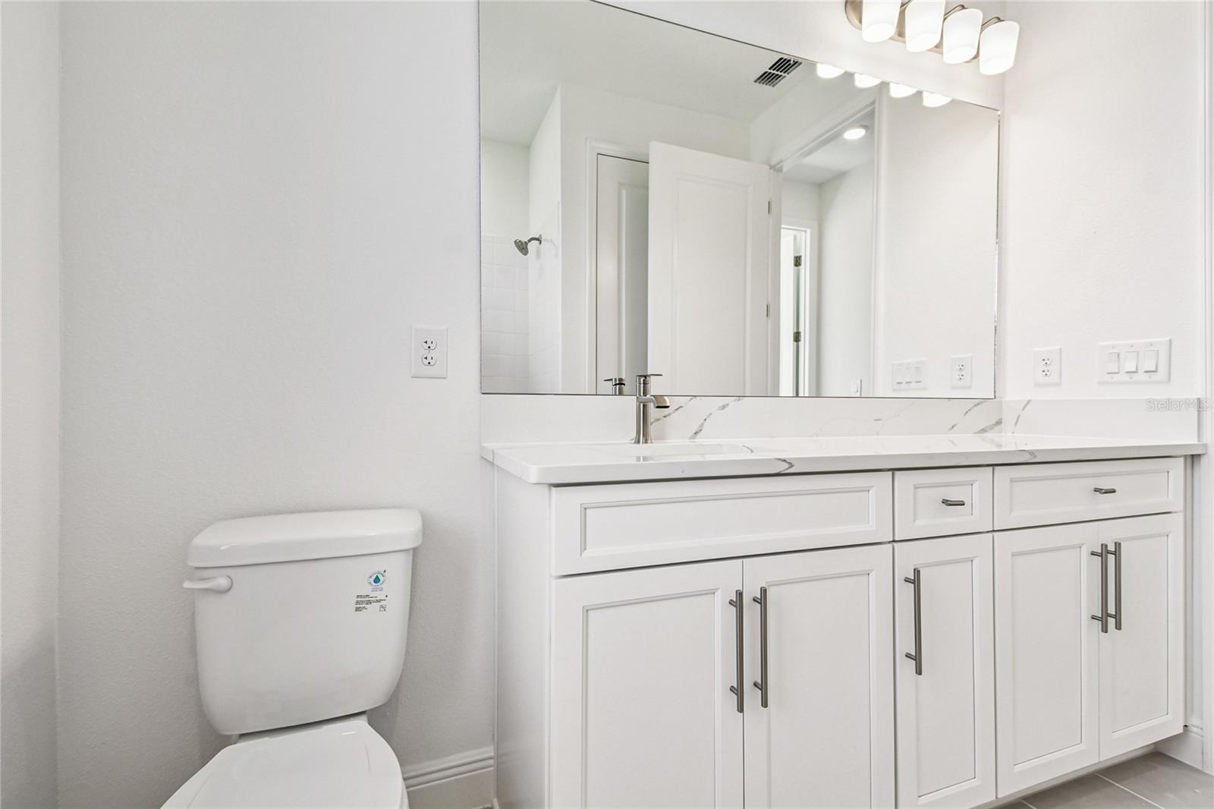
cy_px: 404
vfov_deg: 77.3
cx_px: 607
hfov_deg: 100.4
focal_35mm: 15
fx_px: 506
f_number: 7.1
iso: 640
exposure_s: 1/250
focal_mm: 10
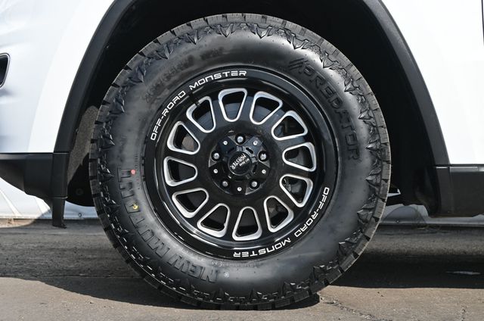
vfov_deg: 22.5
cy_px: 160
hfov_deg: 33.5
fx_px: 805
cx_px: 242
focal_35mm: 60
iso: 140
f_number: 5.6
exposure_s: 1/250
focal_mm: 40
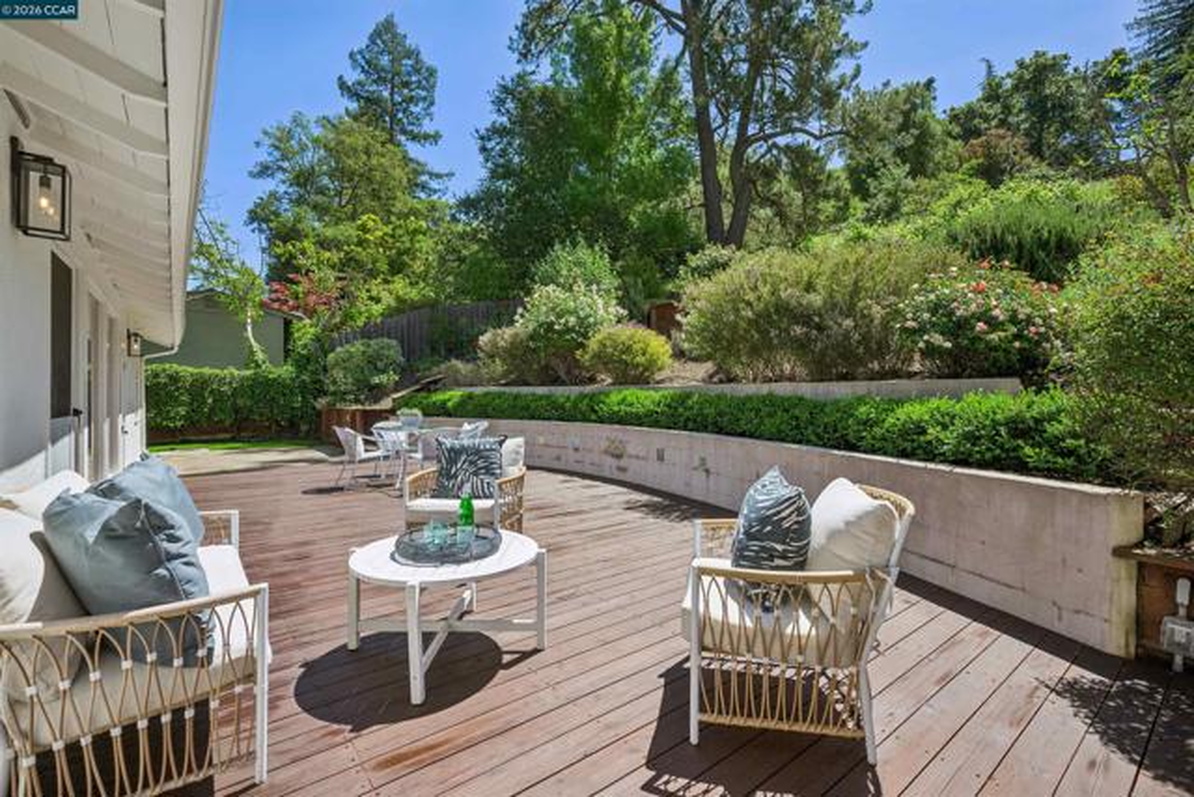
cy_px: 398
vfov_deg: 73.8
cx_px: 597
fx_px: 531
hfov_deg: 96.7
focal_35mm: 16
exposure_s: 1/640
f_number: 9
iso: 400
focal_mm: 16
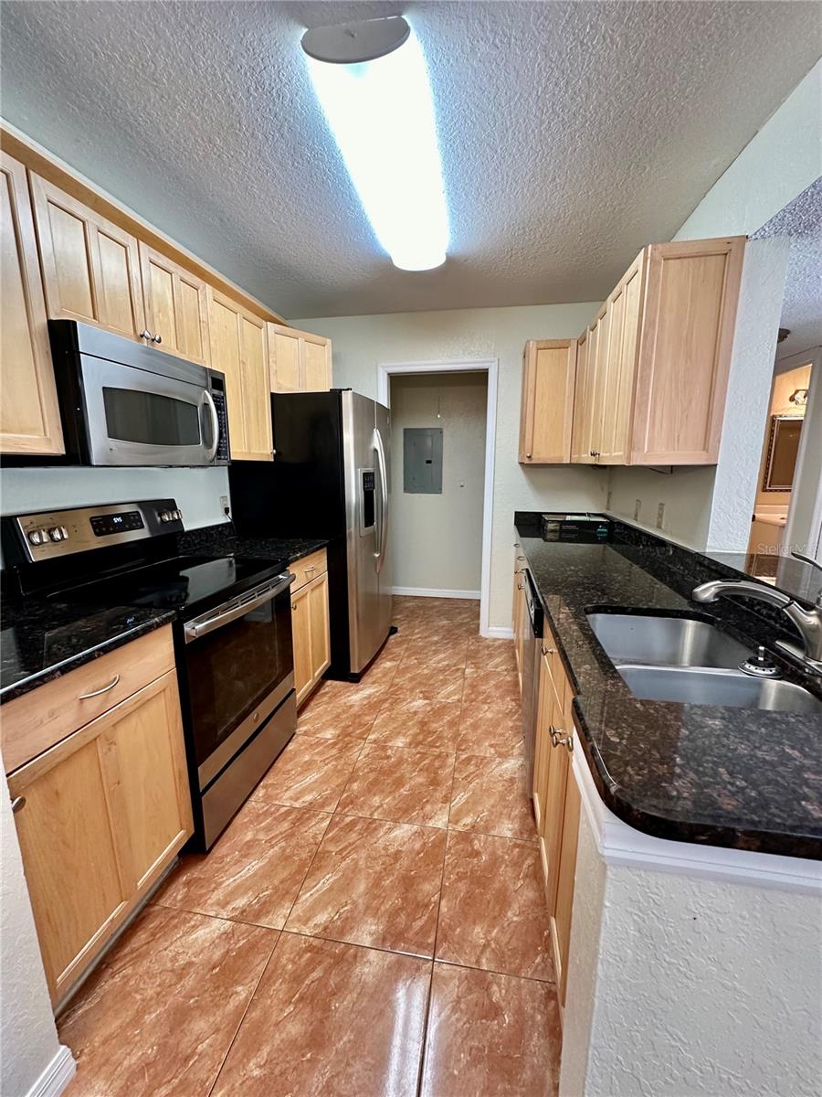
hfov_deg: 85.7
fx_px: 443
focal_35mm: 14
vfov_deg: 102.1
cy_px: 548
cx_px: 411
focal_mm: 2.22
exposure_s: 1/51
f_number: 2.2
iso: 250
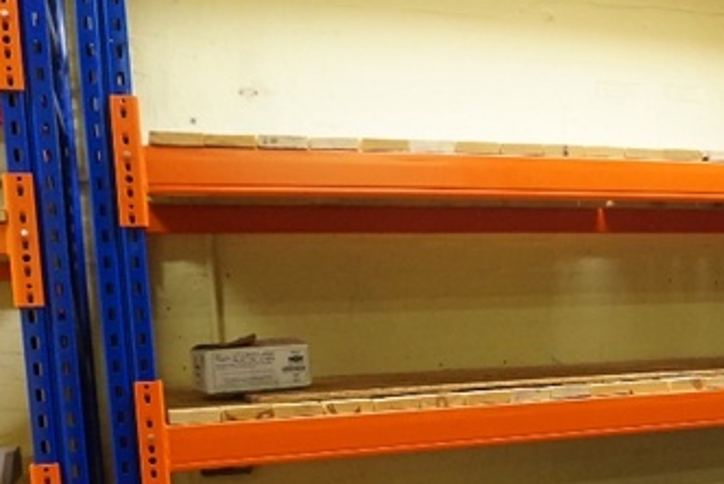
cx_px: 608
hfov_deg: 36.5
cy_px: 440
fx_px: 1047
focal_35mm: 52
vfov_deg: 25.2
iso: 2500
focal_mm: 16
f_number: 3.5
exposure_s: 1/160
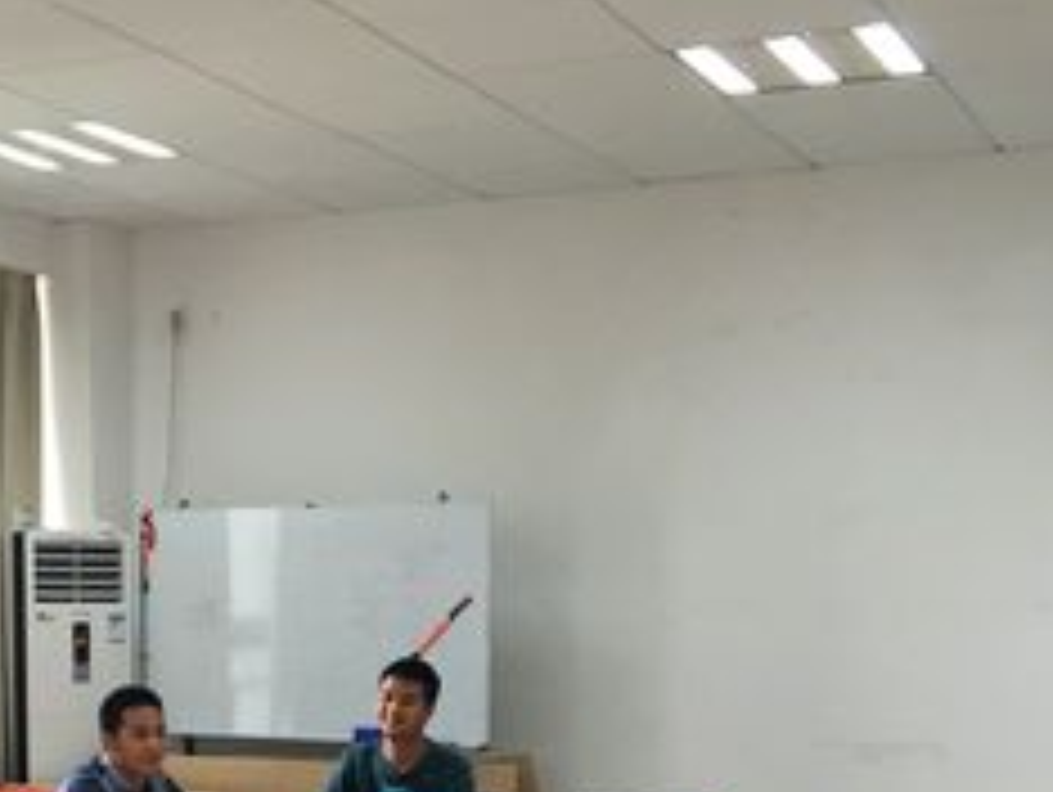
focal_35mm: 66
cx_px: 281
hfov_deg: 29.0
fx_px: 2010
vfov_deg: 21.1
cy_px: 886
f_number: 2.2
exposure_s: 1/33
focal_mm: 4.15
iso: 50
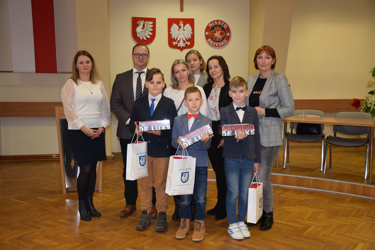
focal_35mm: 39
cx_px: 188
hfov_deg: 49.5
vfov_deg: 34.2
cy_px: 125
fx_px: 406
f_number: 4
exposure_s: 1/60
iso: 800
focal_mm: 26
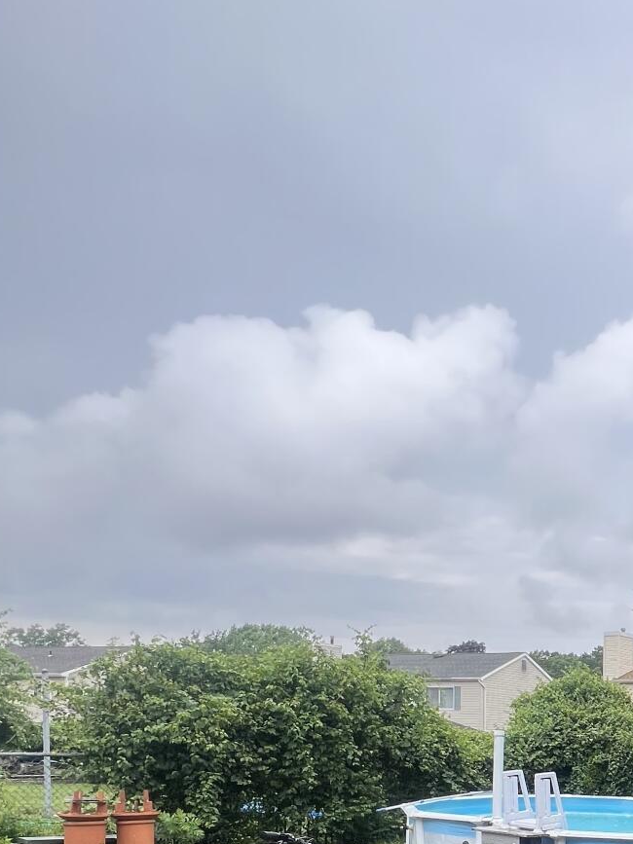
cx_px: 718
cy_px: 784
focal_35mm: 30
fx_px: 732
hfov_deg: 37.8
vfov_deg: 51.7
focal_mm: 1.57
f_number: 1.8
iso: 32
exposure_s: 1/438
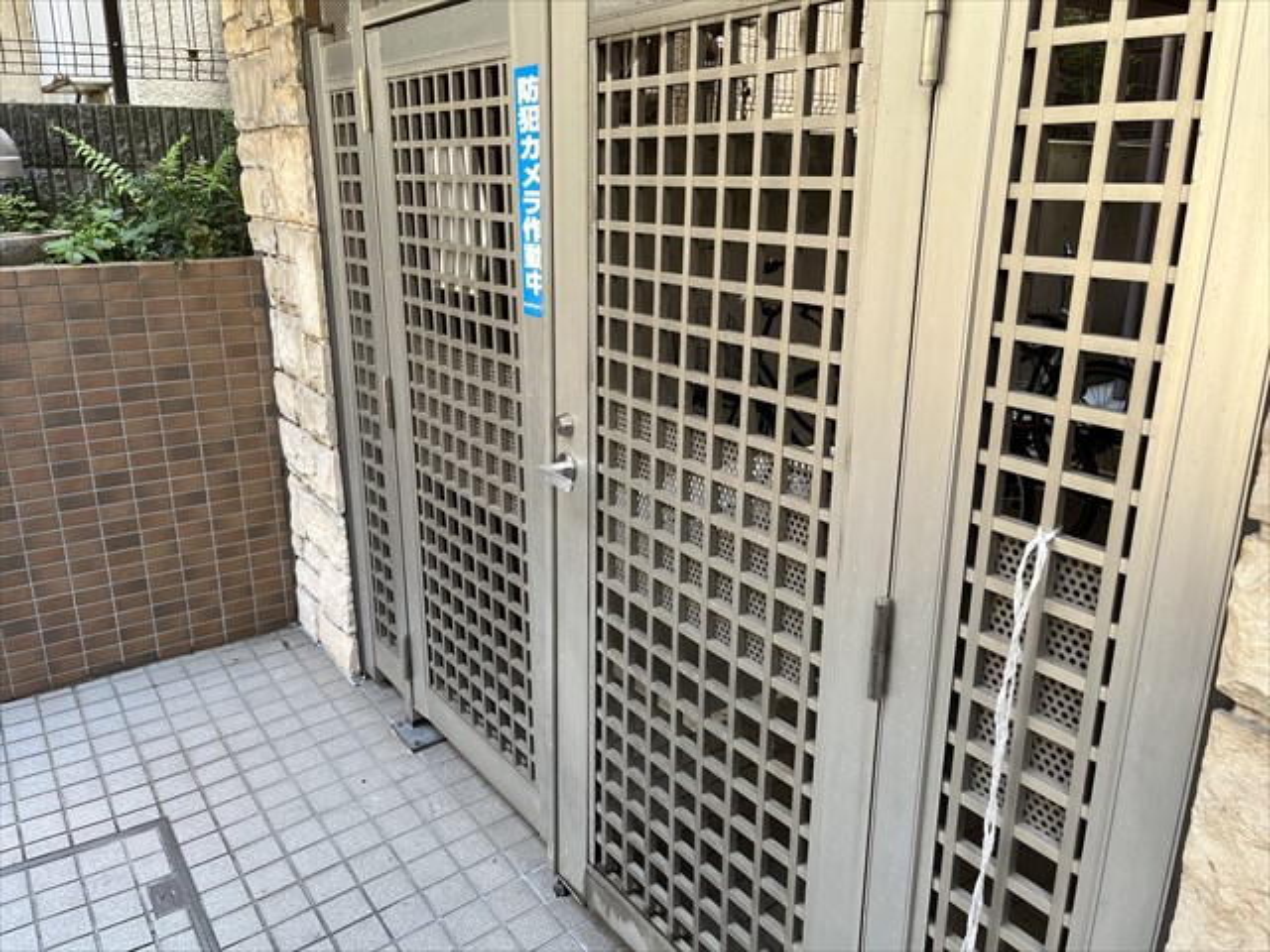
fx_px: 954
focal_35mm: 26
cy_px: 476
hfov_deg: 67.3
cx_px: 635
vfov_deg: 53.1
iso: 64
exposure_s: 1/121
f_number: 1.6
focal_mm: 5.1
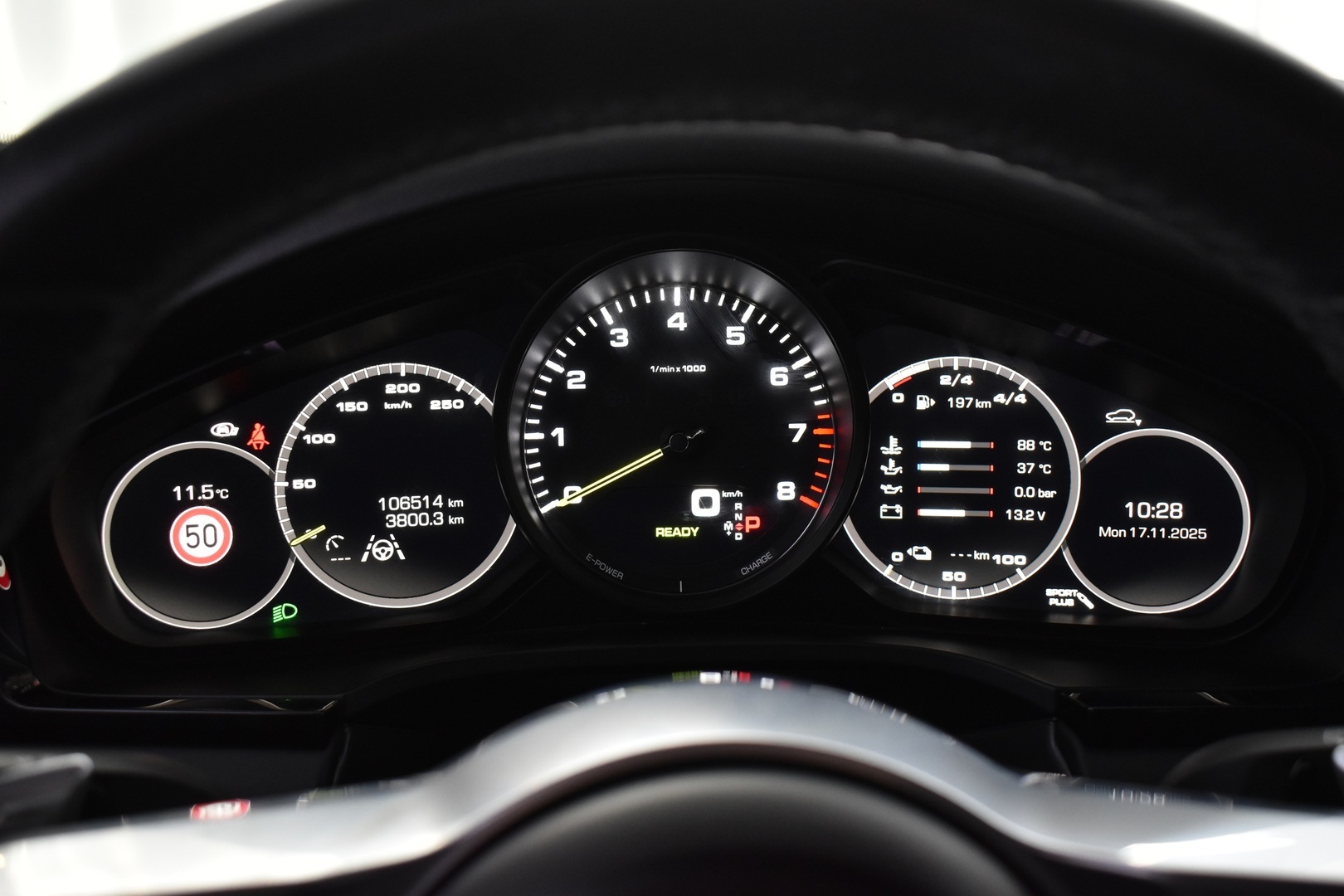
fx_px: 1512
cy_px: 448
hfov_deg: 47.9
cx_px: 672
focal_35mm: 40
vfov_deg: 33.0
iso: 1250
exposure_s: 1/20
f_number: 5.6
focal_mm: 27
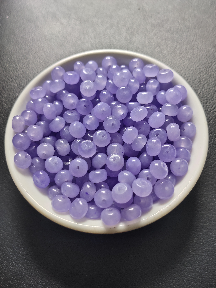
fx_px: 225
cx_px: 108
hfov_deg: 51.4
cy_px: 144
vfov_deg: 65.3
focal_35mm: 27
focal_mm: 4.05
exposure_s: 1/100
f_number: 1.78
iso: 321
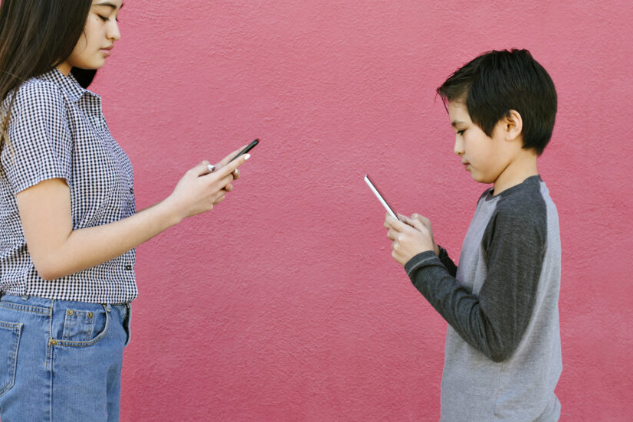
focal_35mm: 62
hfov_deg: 32.4
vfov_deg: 21.9
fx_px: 1090
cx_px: 320
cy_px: 178
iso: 400
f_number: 5.6
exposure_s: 1/250
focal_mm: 50
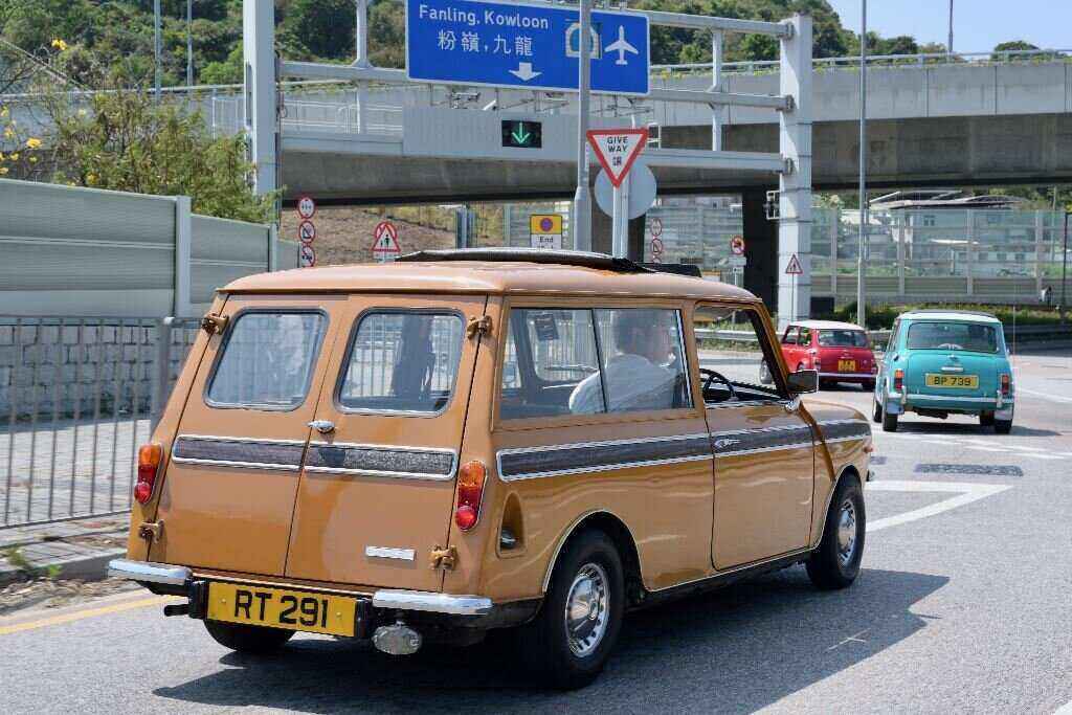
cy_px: 358
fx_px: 1370
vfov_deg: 29.3
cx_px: 536
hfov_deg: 42.7
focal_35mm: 46
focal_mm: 46
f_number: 10
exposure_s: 1/320
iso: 250
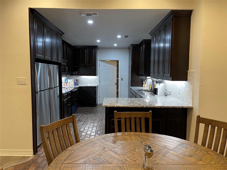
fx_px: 170
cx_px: 114
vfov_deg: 53.1
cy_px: 85
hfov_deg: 67.3
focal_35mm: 26
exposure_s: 1/60
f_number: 1.6
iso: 200
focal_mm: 5.1
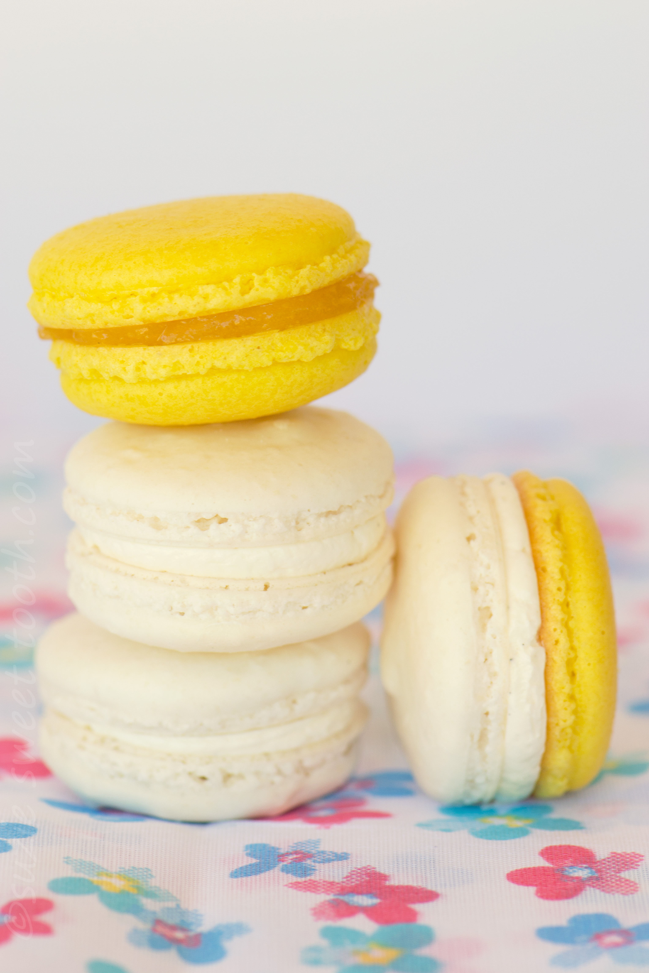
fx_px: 4259
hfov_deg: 8.7
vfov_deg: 13.0
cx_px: 324
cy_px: 486
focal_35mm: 158
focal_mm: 105
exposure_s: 1/60
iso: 100
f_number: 6.3
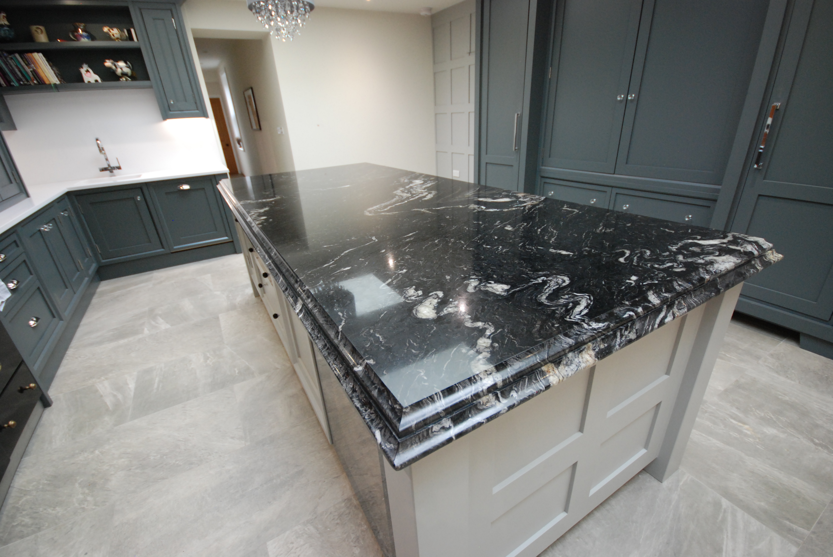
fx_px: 347
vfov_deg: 77.5
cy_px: 278
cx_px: 416
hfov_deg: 100.3
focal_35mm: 15
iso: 800
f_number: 4
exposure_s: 1/40
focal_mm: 10
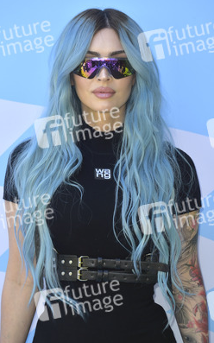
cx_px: 104
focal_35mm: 195
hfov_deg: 6.7
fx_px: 1820
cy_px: 171
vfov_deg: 10.8
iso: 320
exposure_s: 1/250
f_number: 6.3
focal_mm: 190
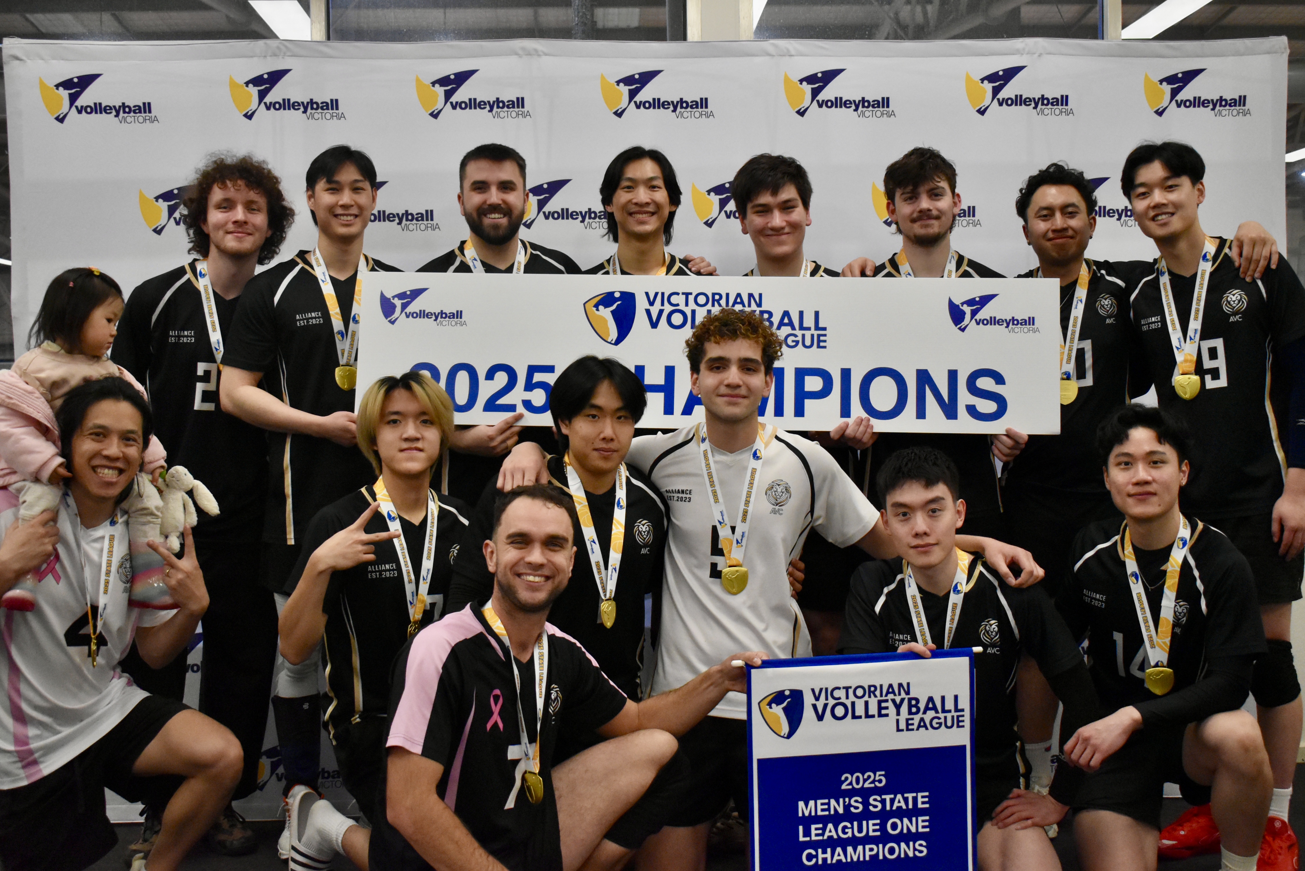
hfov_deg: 43.6
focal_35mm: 45
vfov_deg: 29.9
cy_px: 436
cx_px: 652
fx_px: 1632
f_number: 4.2
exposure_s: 1/200
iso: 3200
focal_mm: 30
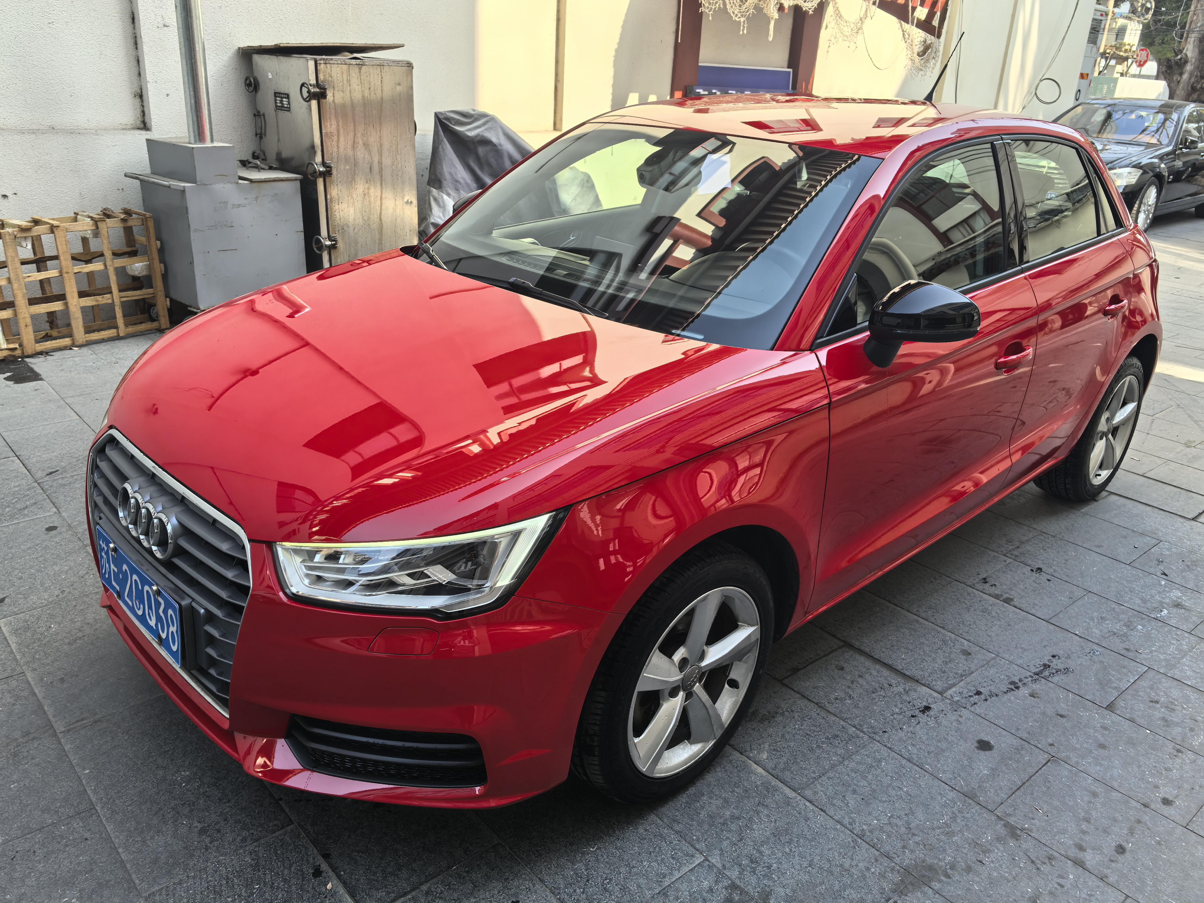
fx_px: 939
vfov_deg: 51.4
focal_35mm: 27
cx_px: 602
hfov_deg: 65.3
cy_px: 452
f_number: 2
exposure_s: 1/550
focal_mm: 6.35
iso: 50
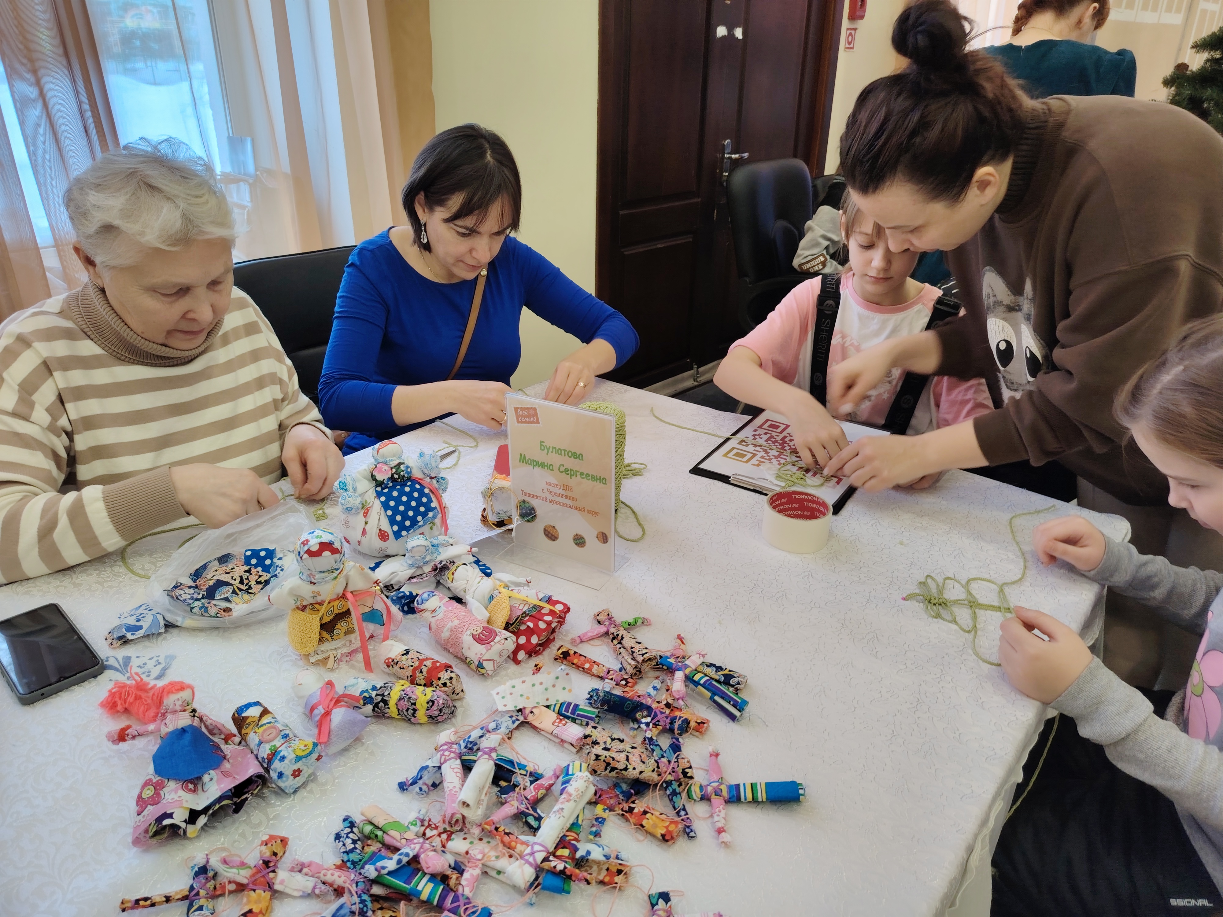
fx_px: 848
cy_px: 458
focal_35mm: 24
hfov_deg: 71.6
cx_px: 612
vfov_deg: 56.8
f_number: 1.75
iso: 503
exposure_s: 1/25
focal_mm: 5.25
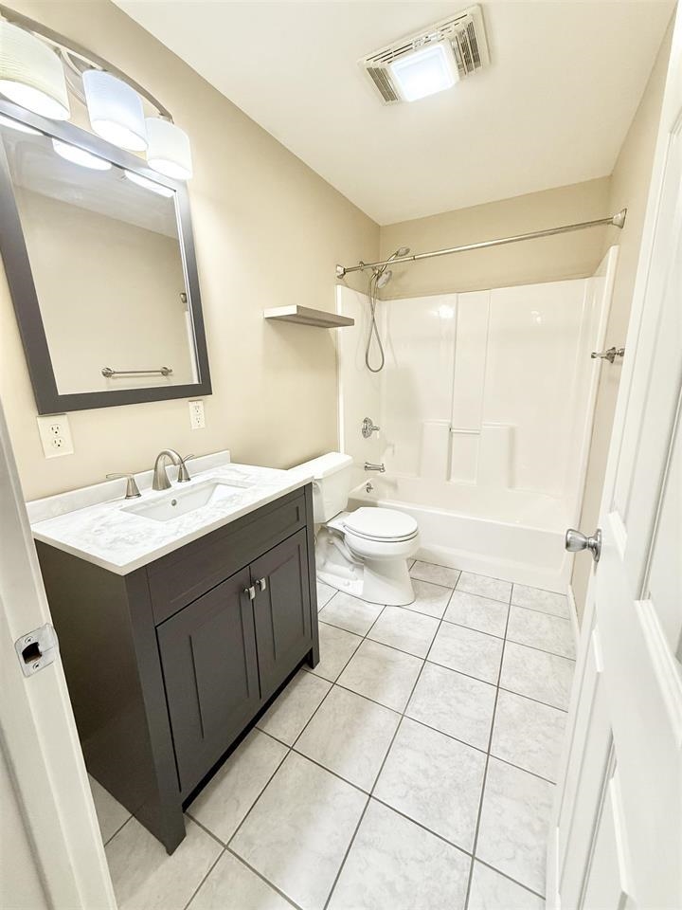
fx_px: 368
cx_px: 341
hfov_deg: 85.7
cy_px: 455
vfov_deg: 102.1
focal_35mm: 14
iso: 320
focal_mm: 2.22
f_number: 2.2
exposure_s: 1/120
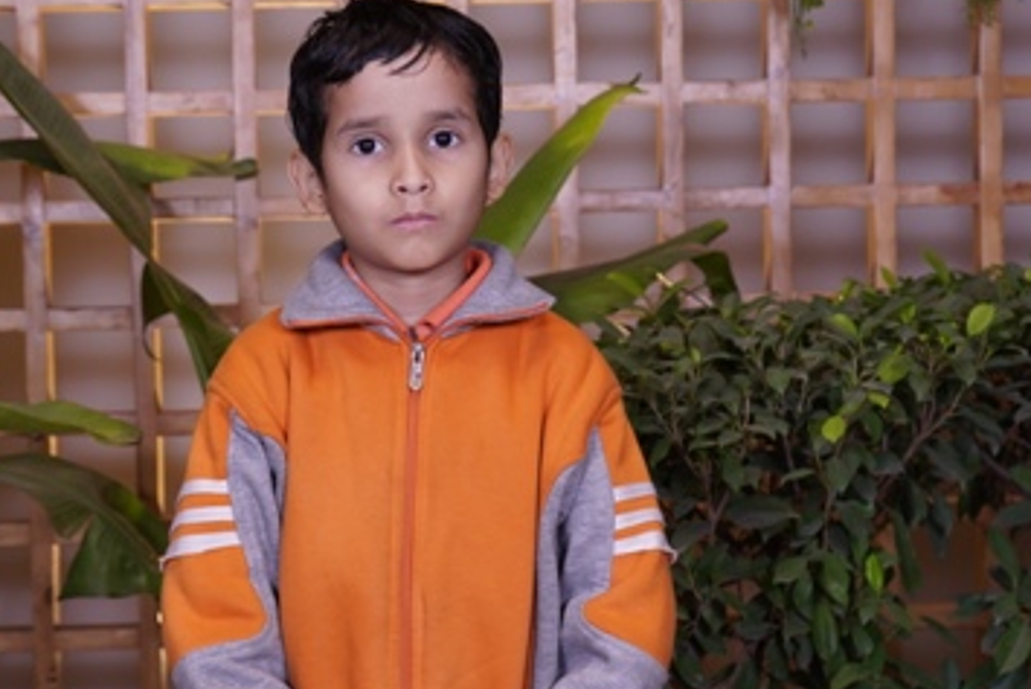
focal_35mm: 77
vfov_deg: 17.7
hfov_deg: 26.3
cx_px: 424
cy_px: 324
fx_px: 2206
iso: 400
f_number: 4.5
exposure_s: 1/125
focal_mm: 41
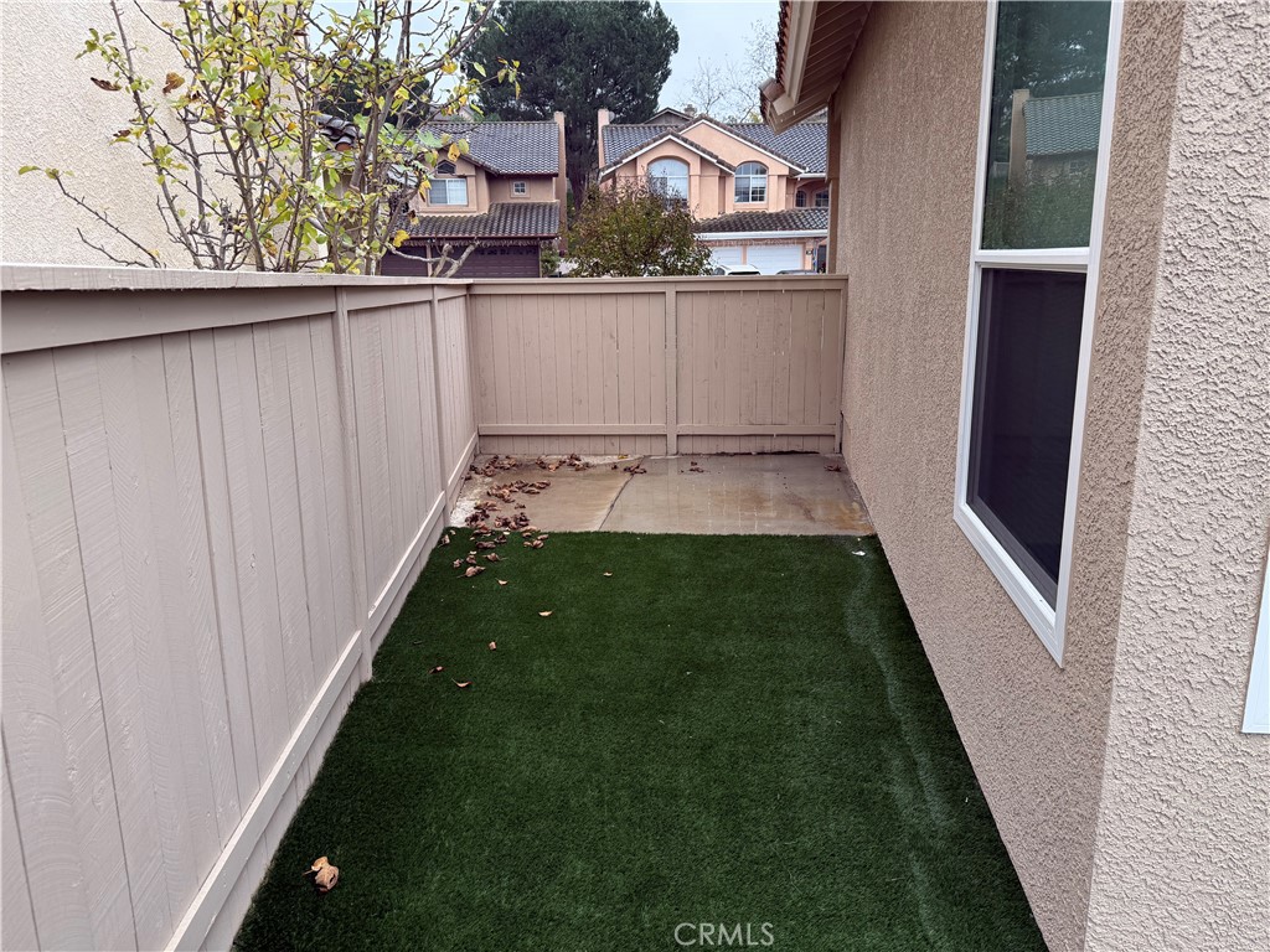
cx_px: 635
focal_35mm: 24
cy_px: 476
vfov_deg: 56.8
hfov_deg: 71.6
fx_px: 881
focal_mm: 6.76
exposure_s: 1/433
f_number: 1.78
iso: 100
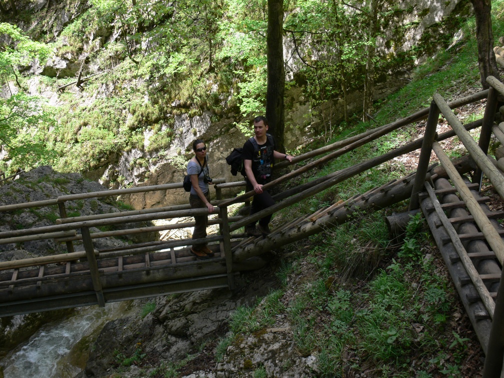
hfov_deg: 42.1
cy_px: 189
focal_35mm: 45
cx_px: 252
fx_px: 655
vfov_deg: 32.2
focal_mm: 9.5
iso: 80
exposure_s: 1/125
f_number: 4.5
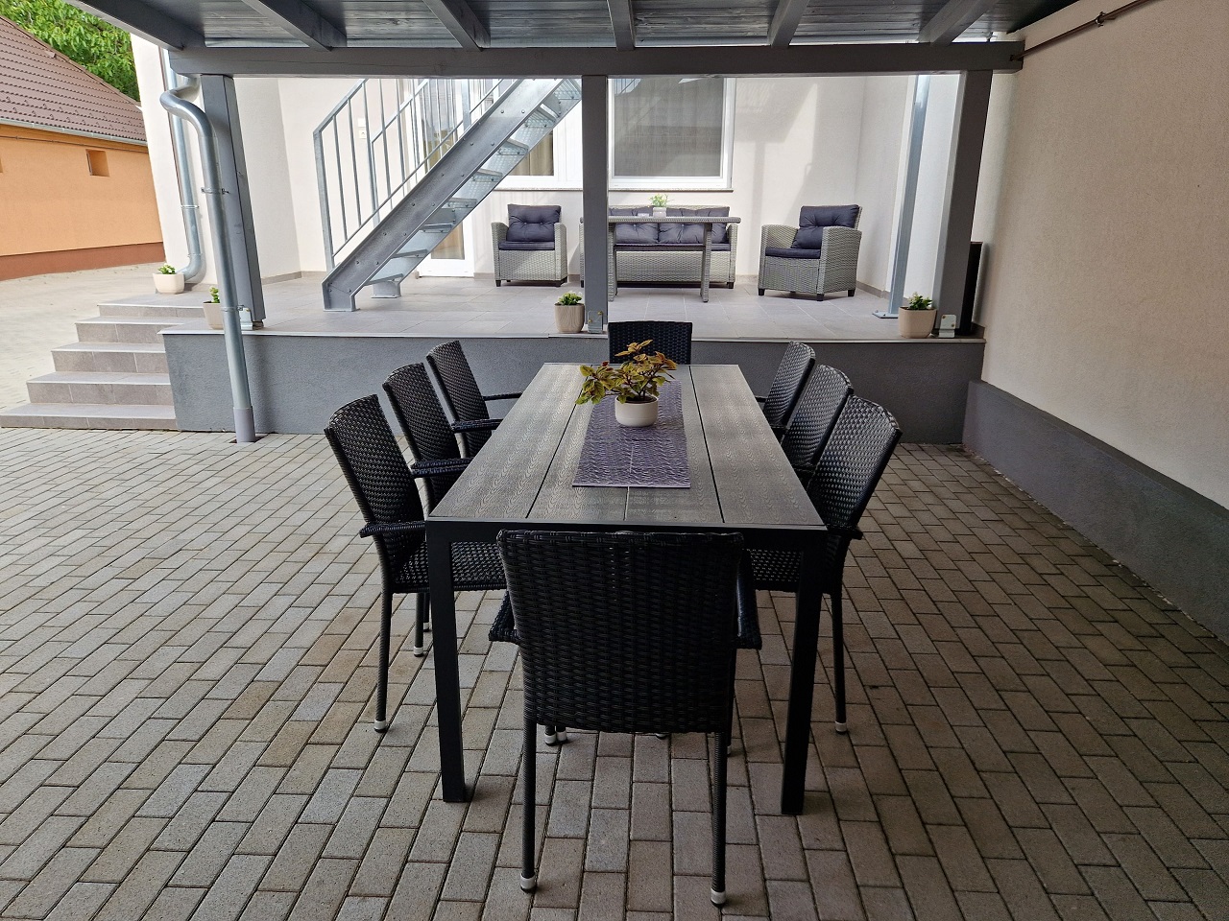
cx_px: 614
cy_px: 460
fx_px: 817
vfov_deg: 58.9
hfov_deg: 73.9
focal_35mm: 23
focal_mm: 5.4
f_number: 1.8
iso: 50
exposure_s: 1/297
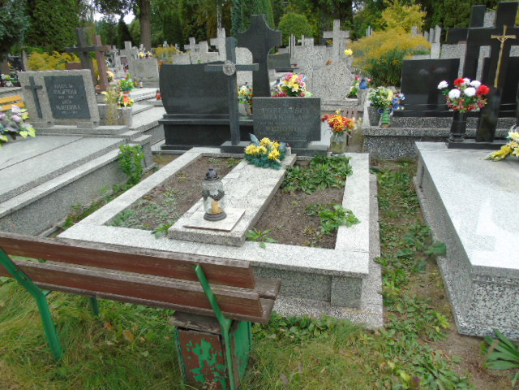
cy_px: 195
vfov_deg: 54.9
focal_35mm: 25
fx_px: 375
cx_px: 260
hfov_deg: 69.4
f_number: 3.4
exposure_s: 1/100
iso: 80
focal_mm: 4.4
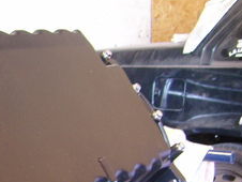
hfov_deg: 18.8
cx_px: -43
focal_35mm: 99
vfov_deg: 14.9
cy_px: 147
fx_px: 693
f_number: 2.8
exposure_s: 1/2
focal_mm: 5.95
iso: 100
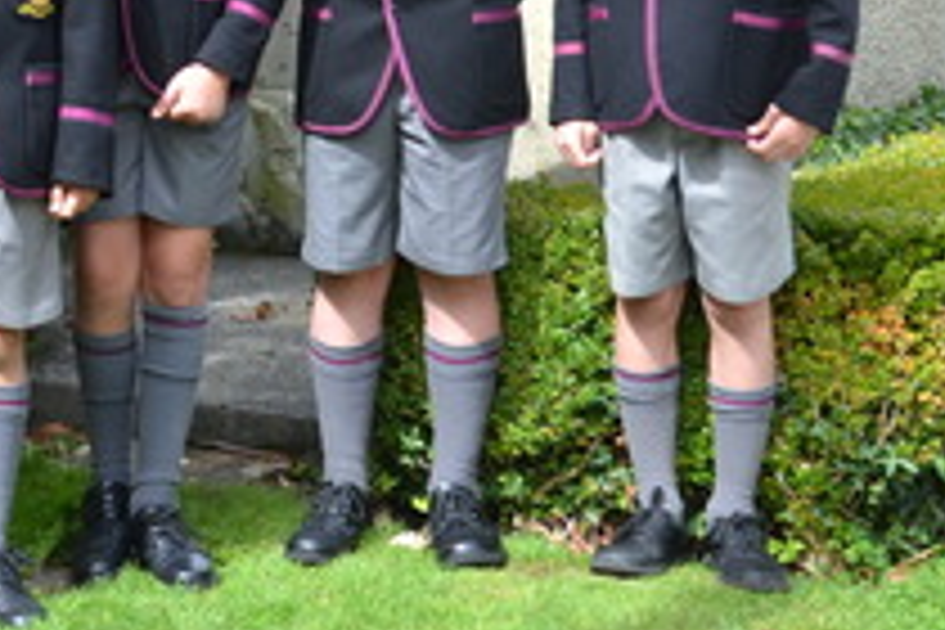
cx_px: -392
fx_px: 3360
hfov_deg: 15.0
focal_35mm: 128
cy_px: -137
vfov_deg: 10.5
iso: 140
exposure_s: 1/125
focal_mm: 28
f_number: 5.6
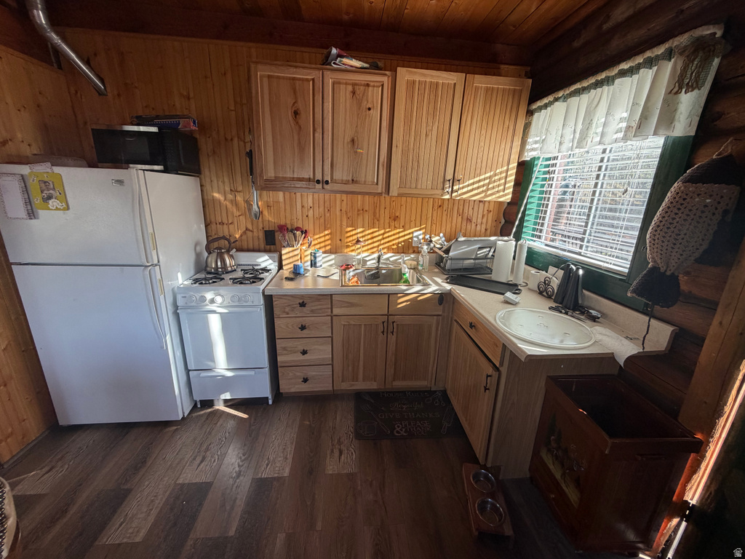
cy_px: 280
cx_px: 372
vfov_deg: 85.7
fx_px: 301
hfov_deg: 102.1
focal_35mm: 14
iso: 160
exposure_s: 1/121
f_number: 2.2
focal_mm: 2.22
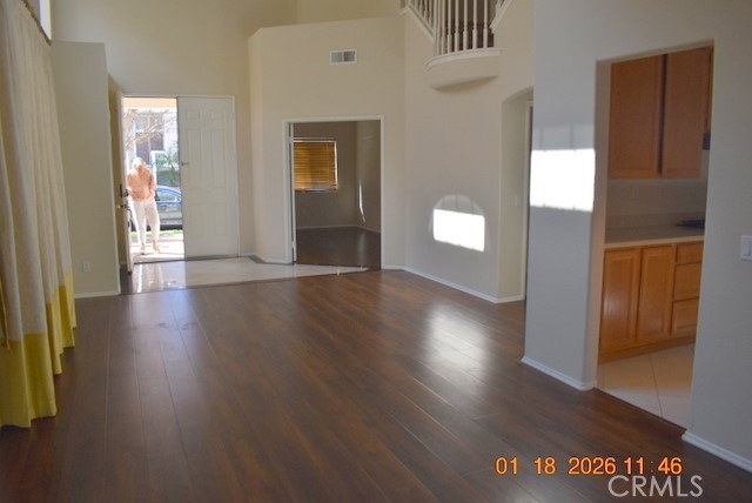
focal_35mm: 27
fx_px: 564
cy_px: 252
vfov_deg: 48.0
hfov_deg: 67.3
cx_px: 376
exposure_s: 1/250
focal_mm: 18
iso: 280
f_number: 5.6
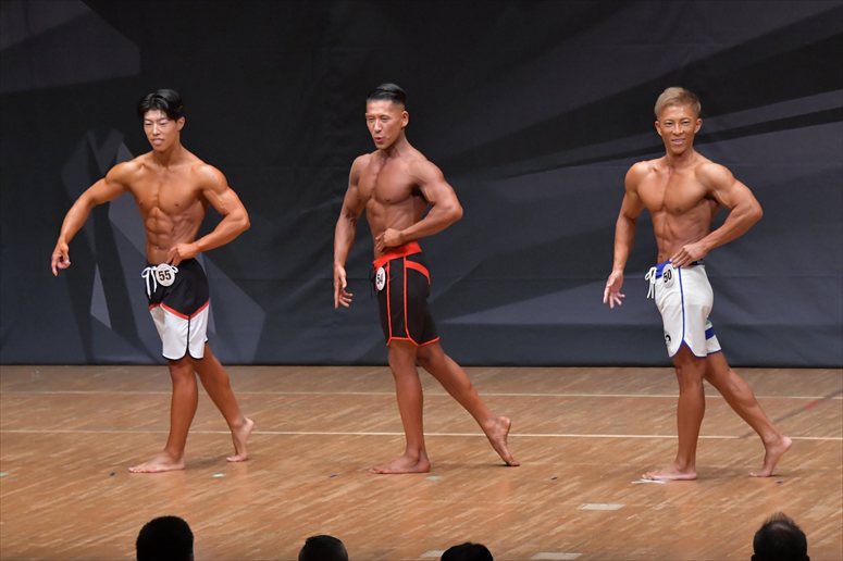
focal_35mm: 225
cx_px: 422
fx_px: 5266
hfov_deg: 9.2
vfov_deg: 6.1
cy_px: 280
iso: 6400
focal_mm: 150
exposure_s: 1/400
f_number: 5.6
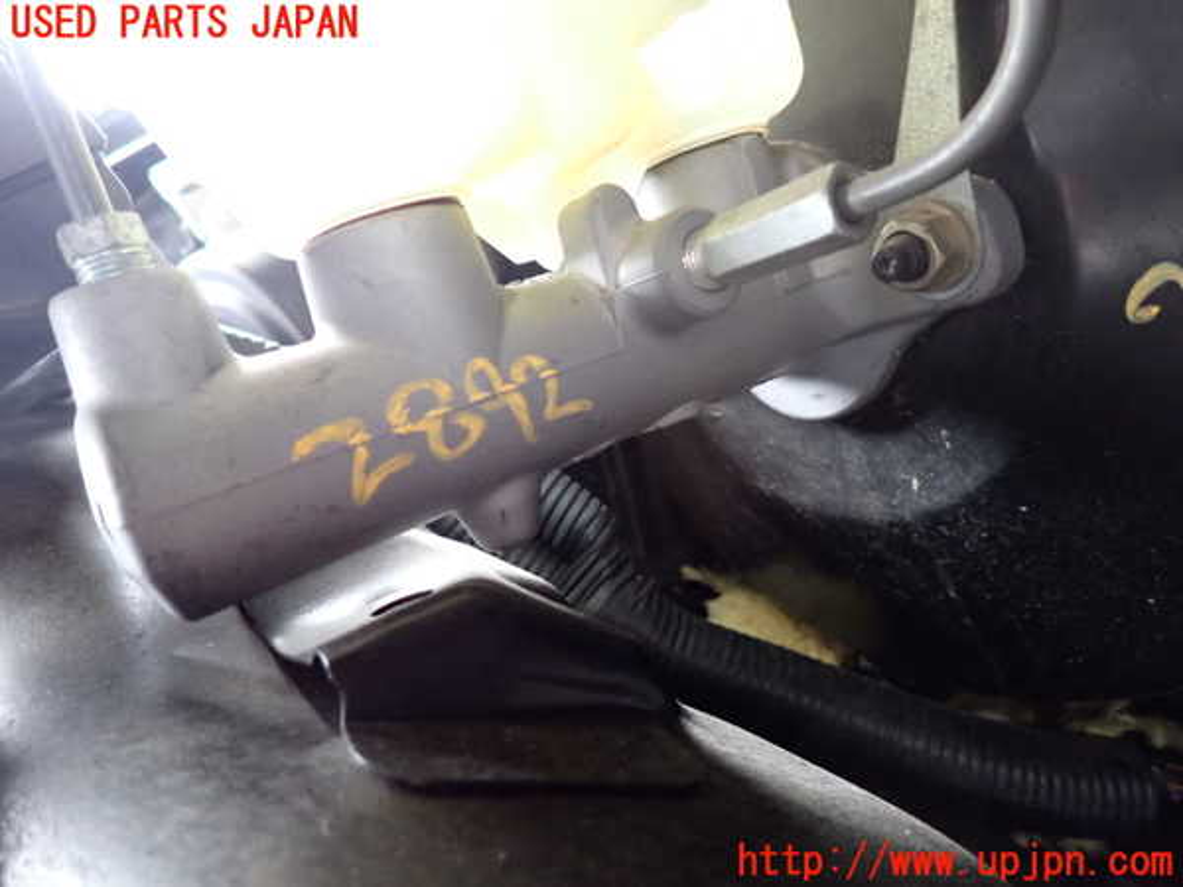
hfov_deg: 69.4
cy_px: 444
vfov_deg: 54.9
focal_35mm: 25
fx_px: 854
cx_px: 592
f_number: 2
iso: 1250
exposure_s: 1/80
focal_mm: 4.5
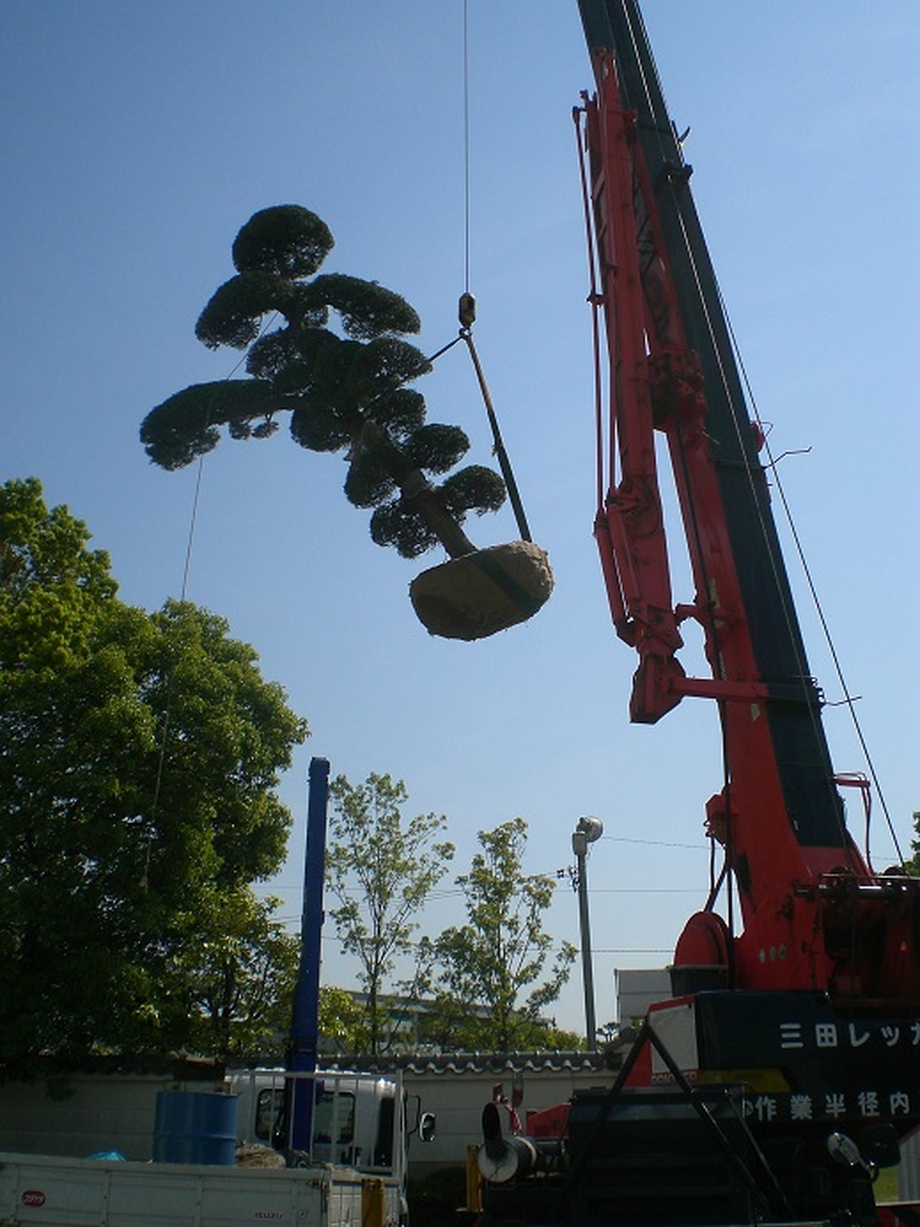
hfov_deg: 37.7
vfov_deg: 49.0
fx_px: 1347
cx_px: 460
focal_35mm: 38
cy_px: 614
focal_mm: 6.3
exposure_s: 1/1000
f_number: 4.4
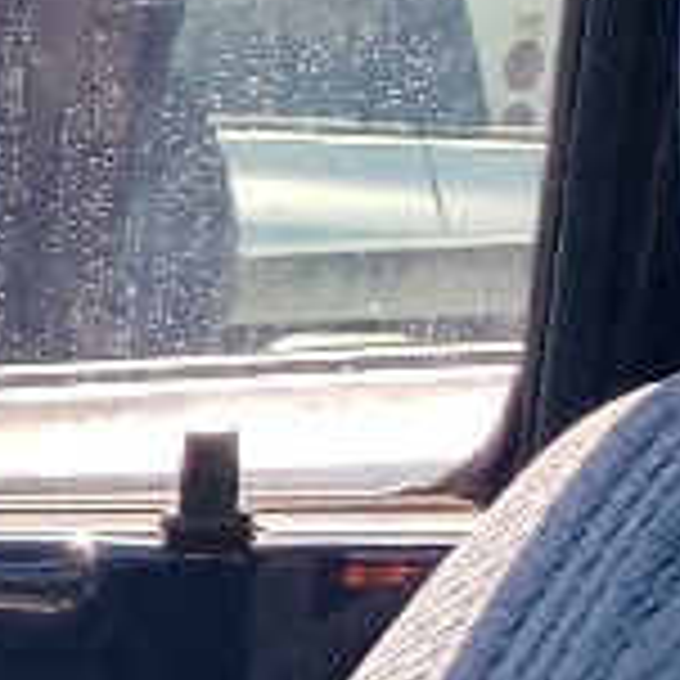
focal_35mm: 244
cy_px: 2017
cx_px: -1725
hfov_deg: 6.3
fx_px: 5423
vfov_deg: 6.6
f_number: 1.5
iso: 50
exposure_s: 1/312
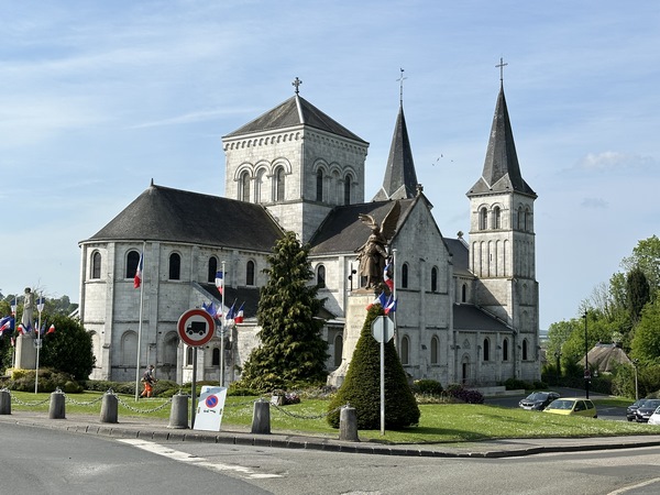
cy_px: 248
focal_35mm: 48
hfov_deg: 39.7
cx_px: 330
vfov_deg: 30.3
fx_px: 915
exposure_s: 1/2976
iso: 64
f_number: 1.78
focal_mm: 6.86
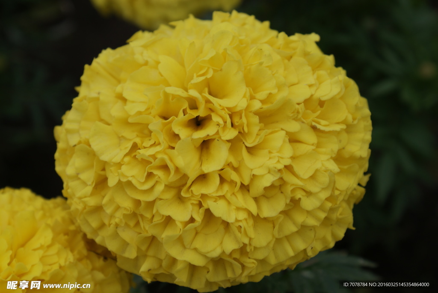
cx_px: 219
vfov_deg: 15.2
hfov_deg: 22.6
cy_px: 146
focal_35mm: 90
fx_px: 1096
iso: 100
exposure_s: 1/125
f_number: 10
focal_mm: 60
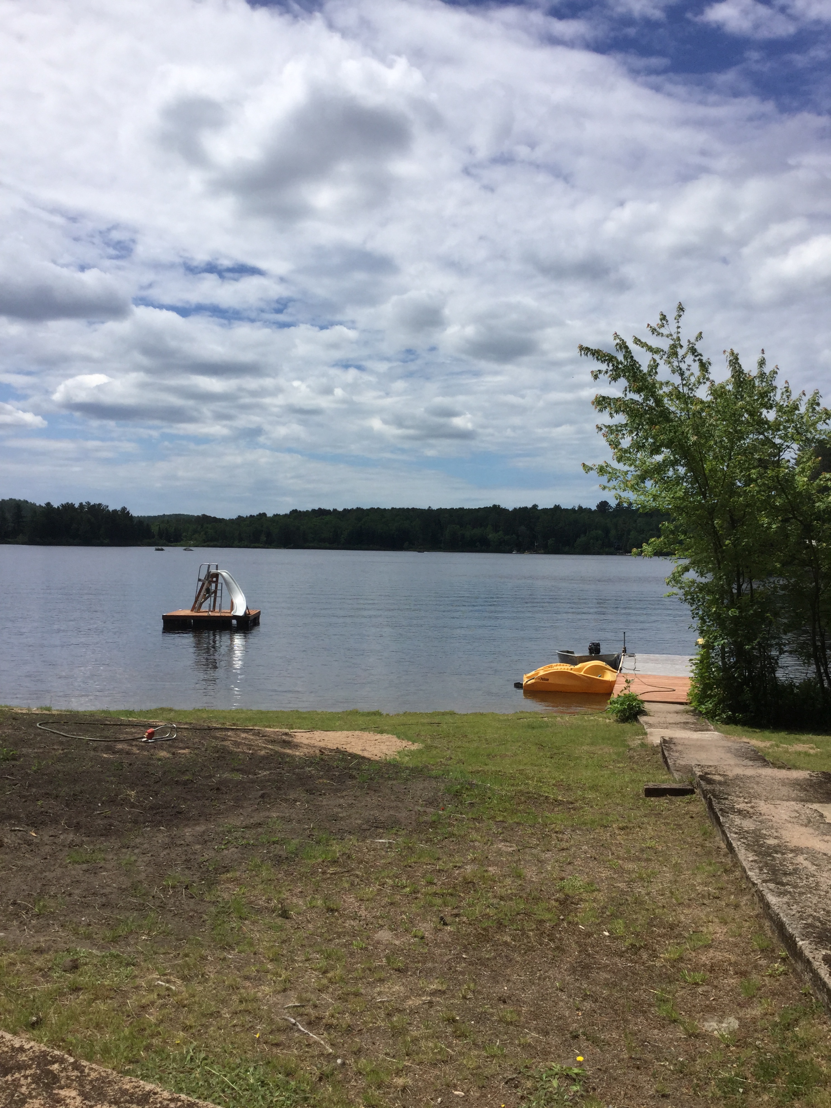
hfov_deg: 45.4
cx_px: 416
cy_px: 554
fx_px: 992
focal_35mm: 31
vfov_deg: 58.4
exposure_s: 1/2632
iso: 25
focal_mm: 3.3
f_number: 2.4
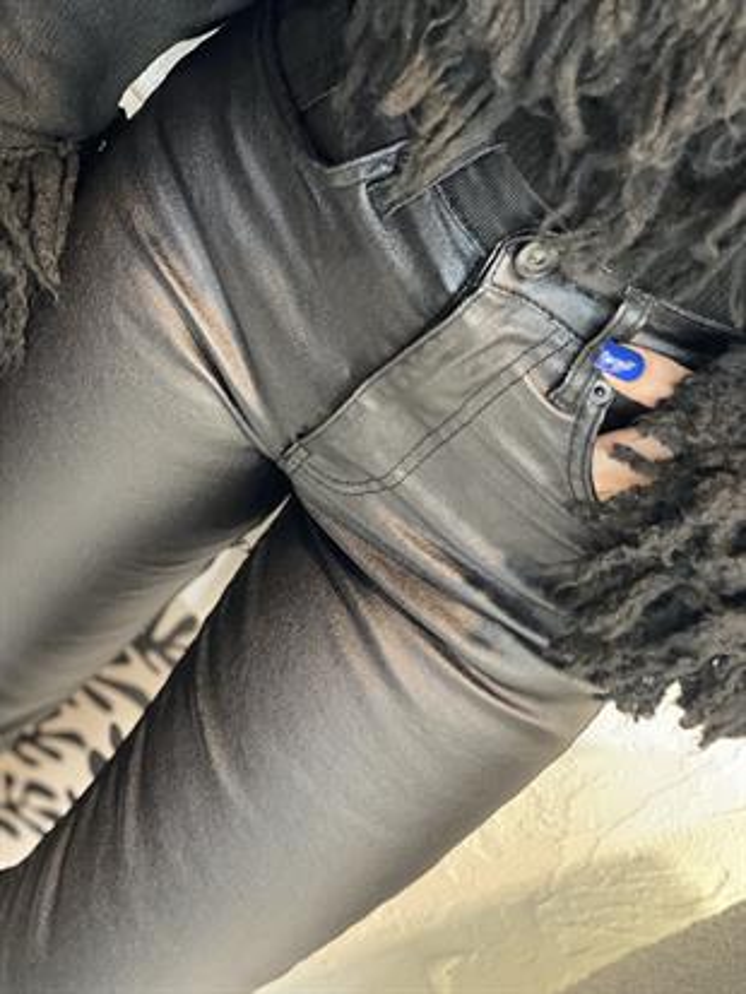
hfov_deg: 28.0
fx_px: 1493
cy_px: 497
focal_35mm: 52
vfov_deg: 36.8
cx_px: 373
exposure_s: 1/25
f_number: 2
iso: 400
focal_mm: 6
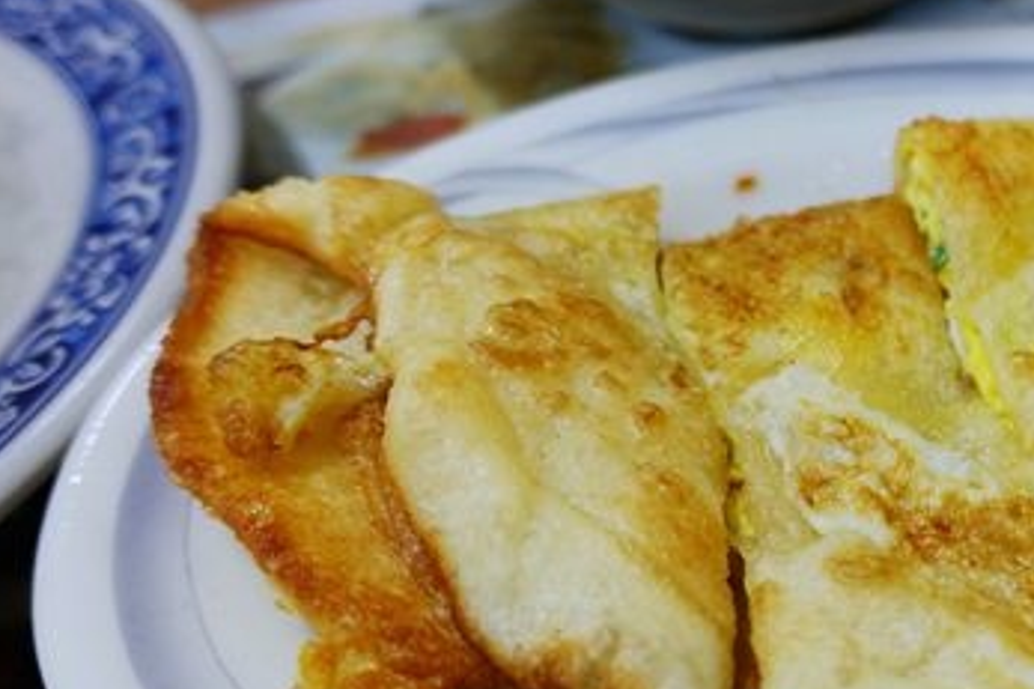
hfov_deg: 39.9
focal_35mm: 45
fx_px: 1292
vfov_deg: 29.8
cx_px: 957
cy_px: 416
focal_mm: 8.8
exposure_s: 1/30
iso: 125
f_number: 1.8
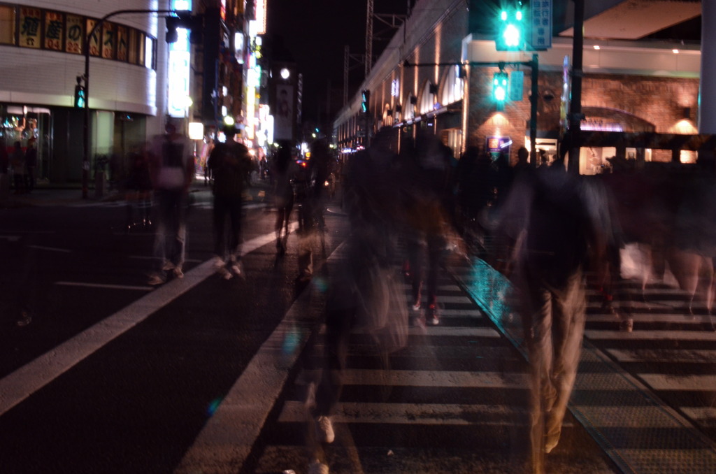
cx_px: 358
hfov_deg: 37.9
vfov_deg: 25.6
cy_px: 237
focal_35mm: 52
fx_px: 1042
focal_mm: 35
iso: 1600
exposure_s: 2
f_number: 22
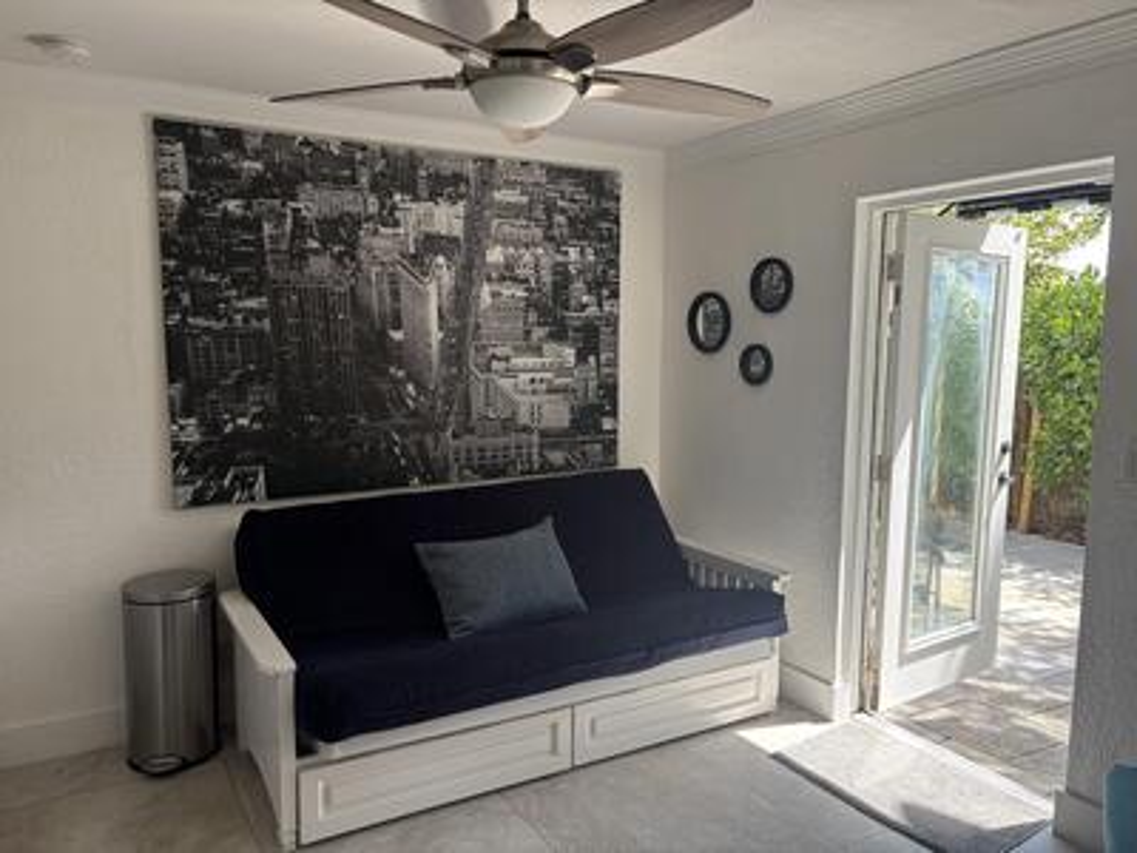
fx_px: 854
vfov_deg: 53.1
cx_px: 568
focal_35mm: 26
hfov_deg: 67.3
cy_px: 426
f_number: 1.6
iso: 64
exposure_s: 1/261
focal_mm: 5.96
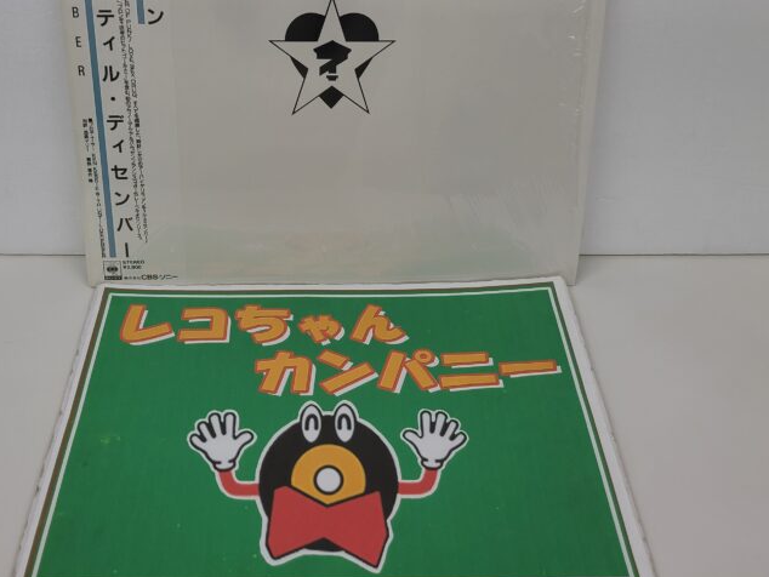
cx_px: 329
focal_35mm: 41
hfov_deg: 45.6
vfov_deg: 34.7
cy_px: 173
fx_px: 911
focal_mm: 5.4
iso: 40
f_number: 1.8
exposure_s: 1/126
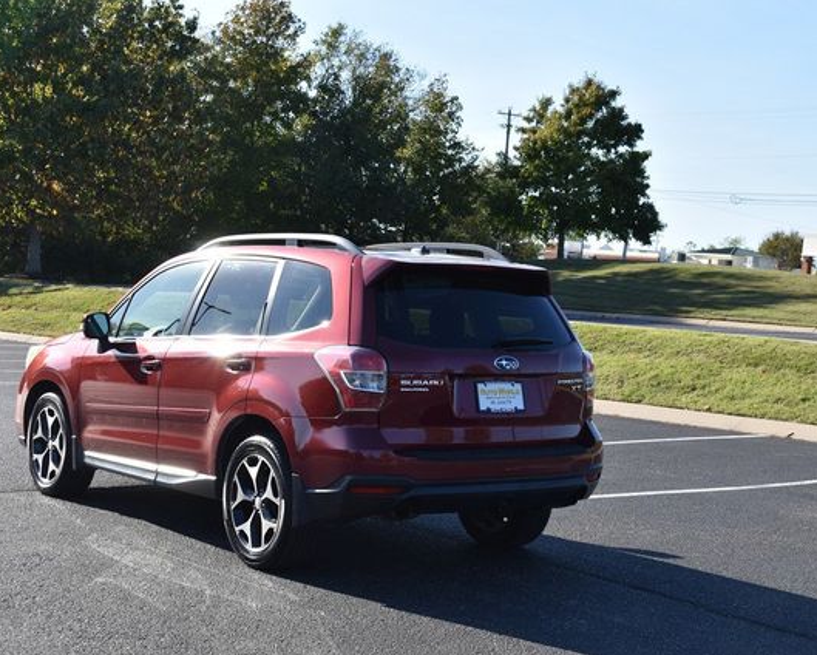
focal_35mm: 60
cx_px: 479
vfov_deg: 25.6
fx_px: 1441
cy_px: 328
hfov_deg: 31.6
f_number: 8
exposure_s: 1/250
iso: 125
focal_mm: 35
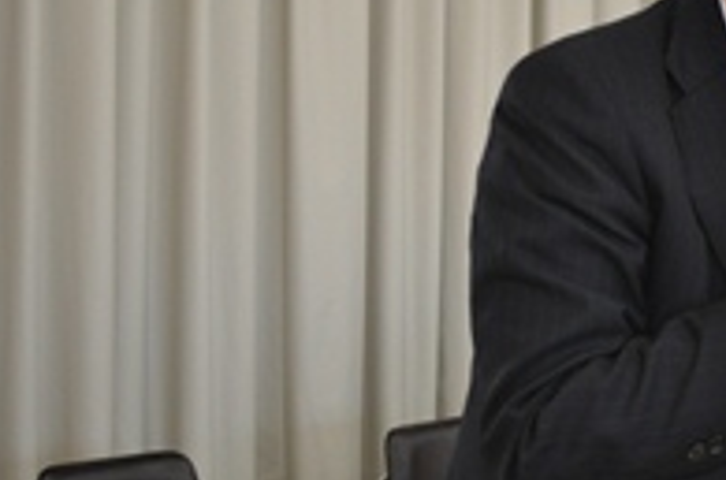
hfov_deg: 19.7
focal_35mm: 100
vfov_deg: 13.6
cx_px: 763
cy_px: 179
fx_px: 2015
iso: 800
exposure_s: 1/100
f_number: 4.5
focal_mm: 29
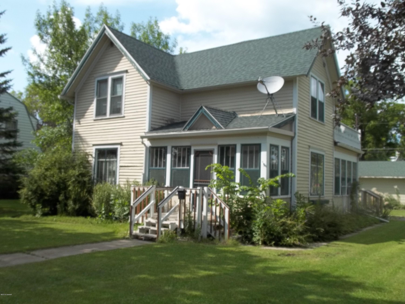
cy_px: 152
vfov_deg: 42.9
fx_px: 386
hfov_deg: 55.4
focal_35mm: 33
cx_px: 202
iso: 64
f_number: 8
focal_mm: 5.9
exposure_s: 1/125
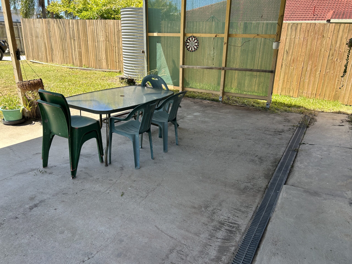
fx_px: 264
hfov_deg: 67.3
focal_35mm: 26
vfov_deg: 53.1
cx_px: 176
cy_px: 132
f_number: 1.5
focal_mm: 5.7
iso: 50
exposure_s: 1/733
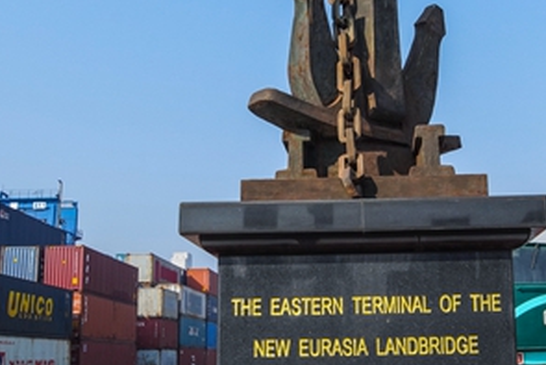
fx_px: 789
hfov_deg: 37.9
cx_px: 342
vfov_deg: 26.0
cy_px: 193
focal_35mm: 52
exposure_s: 1/400
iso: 400
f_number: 11
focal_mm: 16
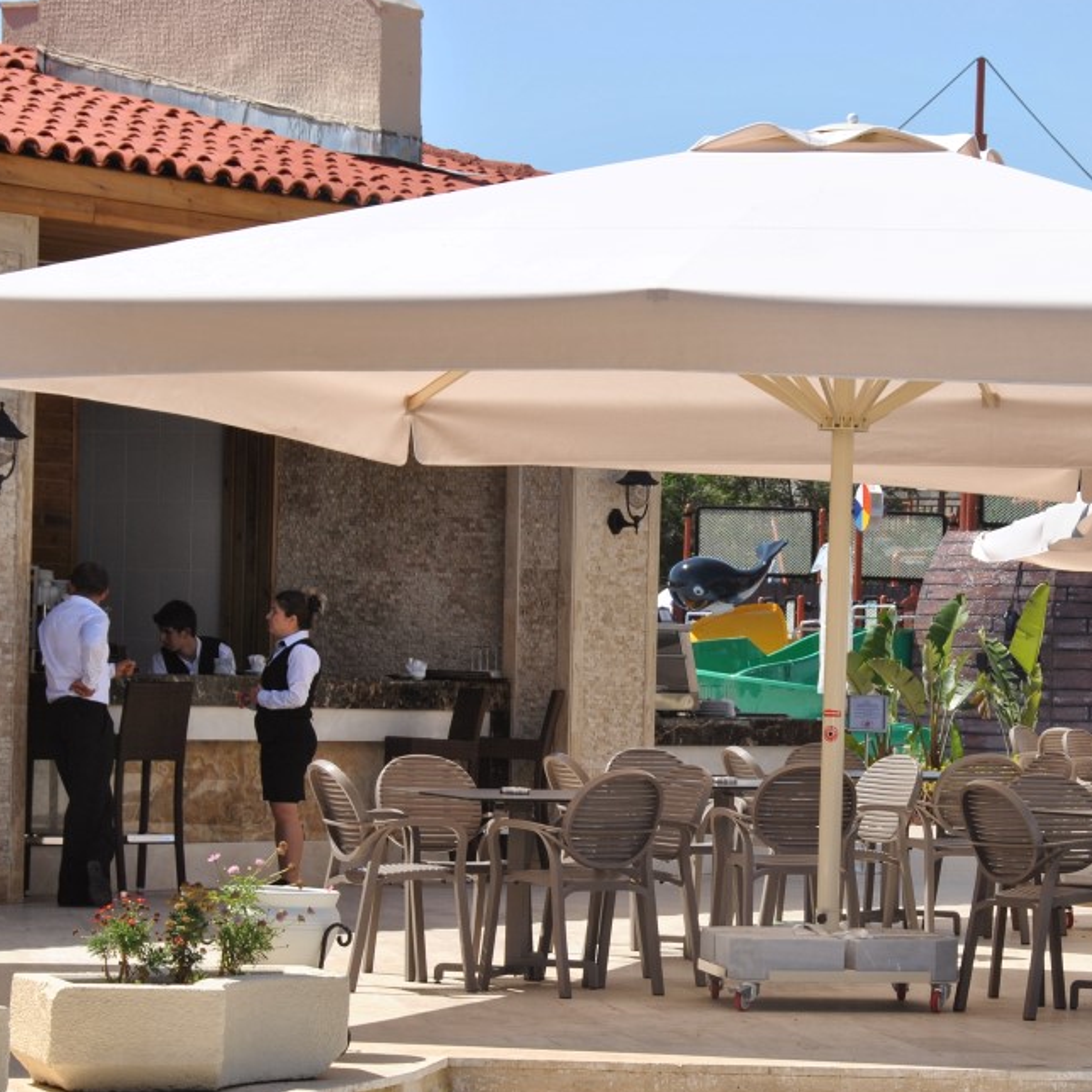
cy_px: 627
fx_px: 5032
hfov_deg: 12.4
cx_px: 774
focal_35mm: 141
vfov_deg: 12.4
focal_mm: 62
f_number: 10
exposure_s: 1/200
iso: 100
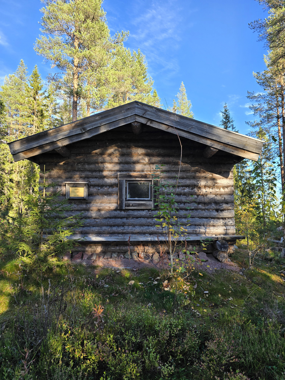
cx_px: 142
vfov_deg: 73.9
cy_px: 190
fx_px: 252
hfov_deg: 58.9
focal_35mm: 23
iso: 12
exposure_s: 1/180
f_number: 1.7
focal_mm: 6.3
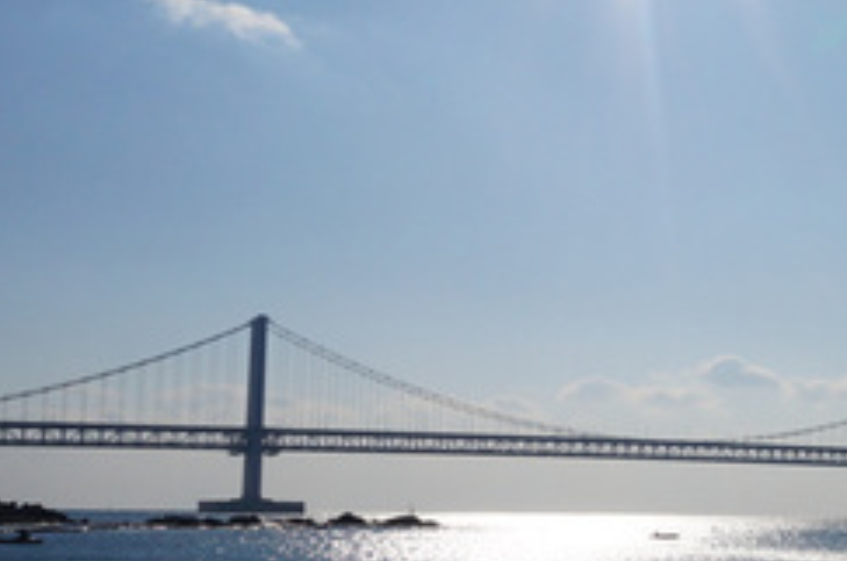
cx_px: 1145
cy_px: 411
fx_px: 1620
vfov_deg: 19.5
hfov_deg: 24.8
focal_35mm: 69
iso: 200
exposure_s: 1/1000
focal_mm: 16
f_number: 16
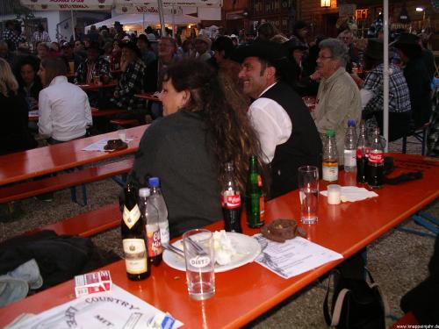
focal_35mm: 37
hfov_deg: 50.1
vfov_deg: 38.7
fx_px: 469
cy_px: 164
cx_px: 220
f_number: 2.8
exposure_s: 1/40
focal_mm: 7.8
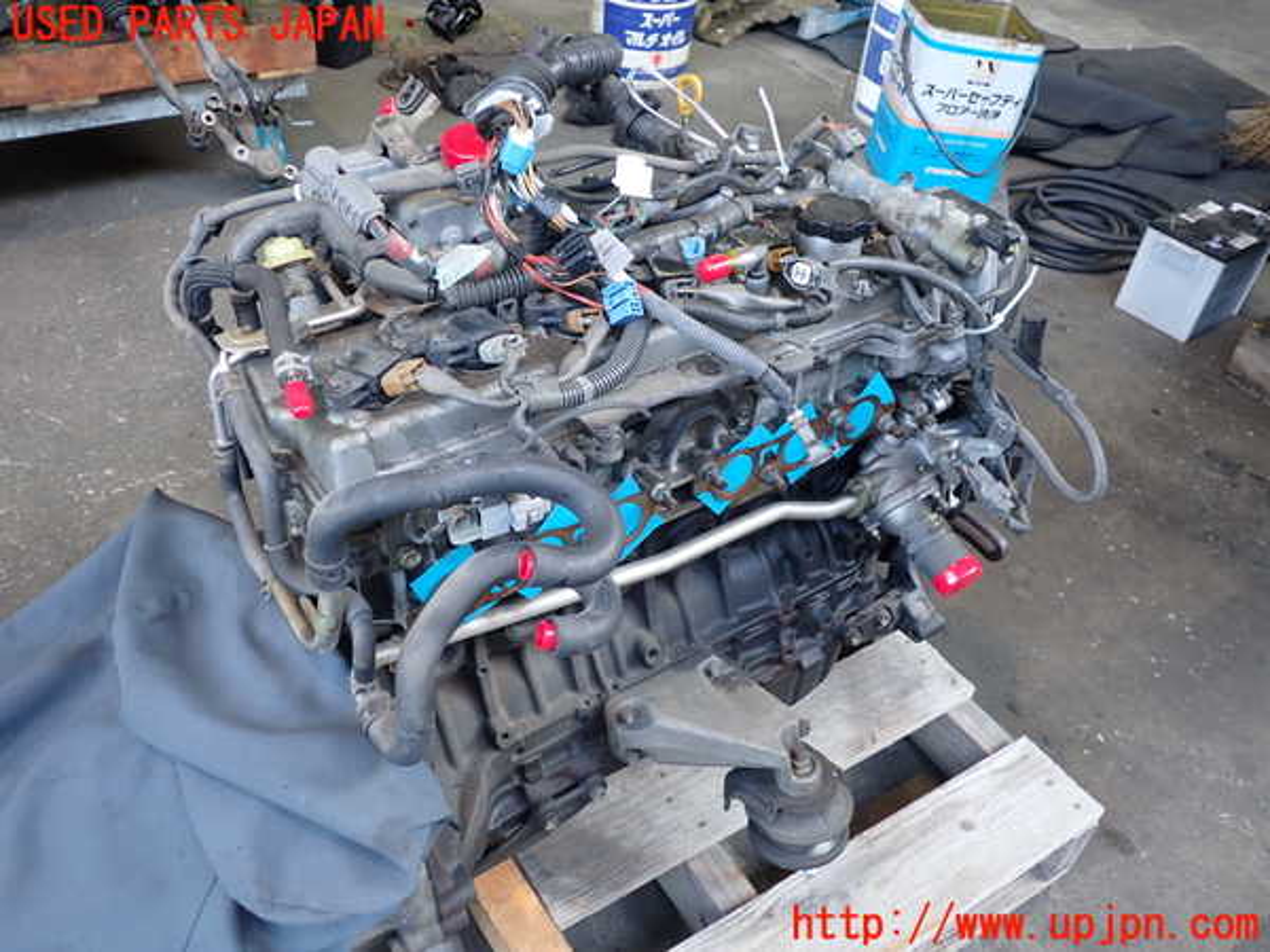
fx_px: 1101
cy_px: 476
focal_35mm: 30
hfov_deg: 60.0
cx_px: 635
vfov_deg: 46.8
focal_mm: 5.4
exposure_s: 1/40
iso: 200
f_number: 2.3
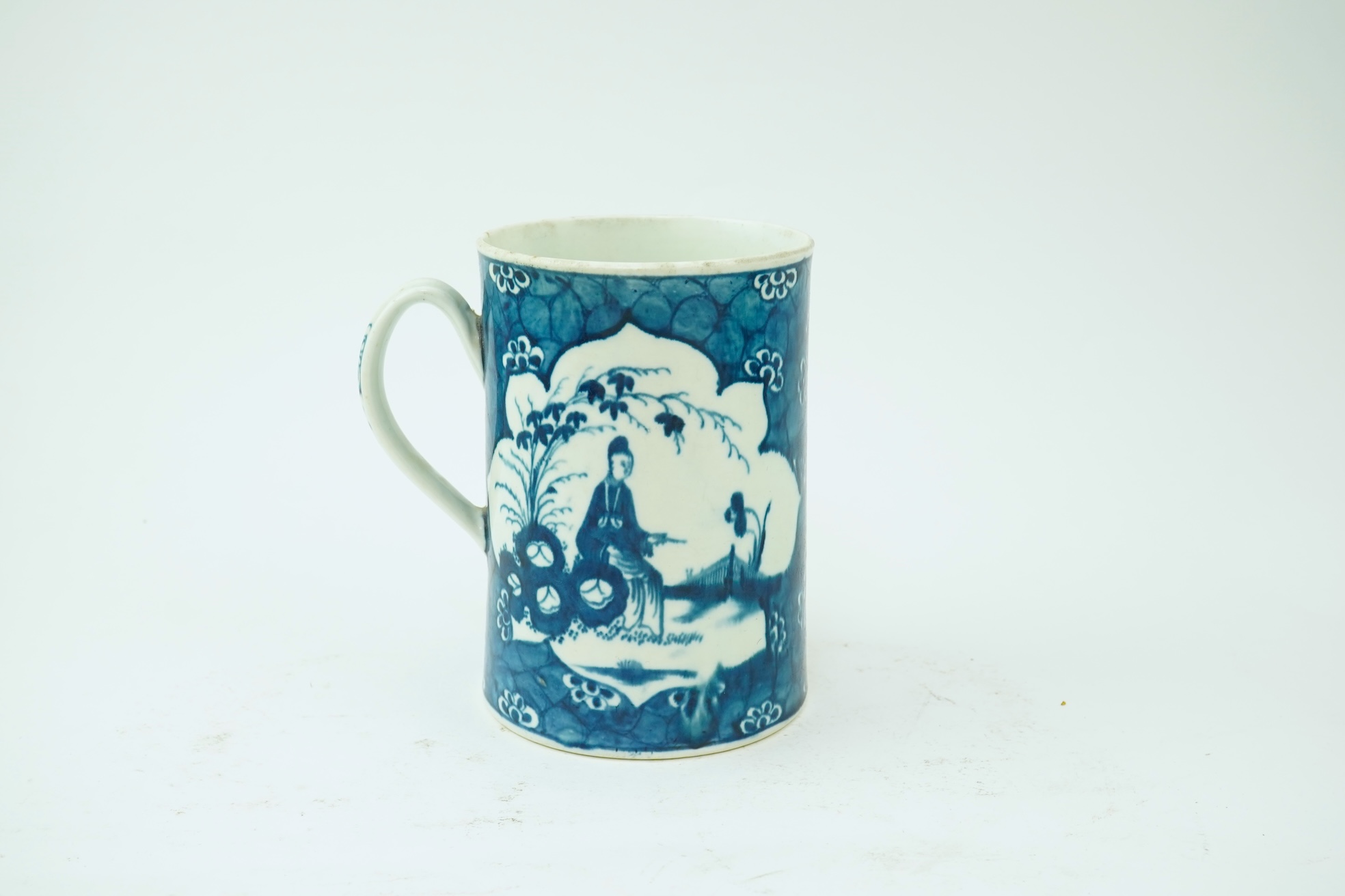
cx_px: 672
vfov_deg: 29.9
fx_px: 1681
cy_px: 448
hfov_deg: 43.6
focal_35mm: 45
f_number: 10
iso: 640
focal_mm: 30
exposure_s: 1/50
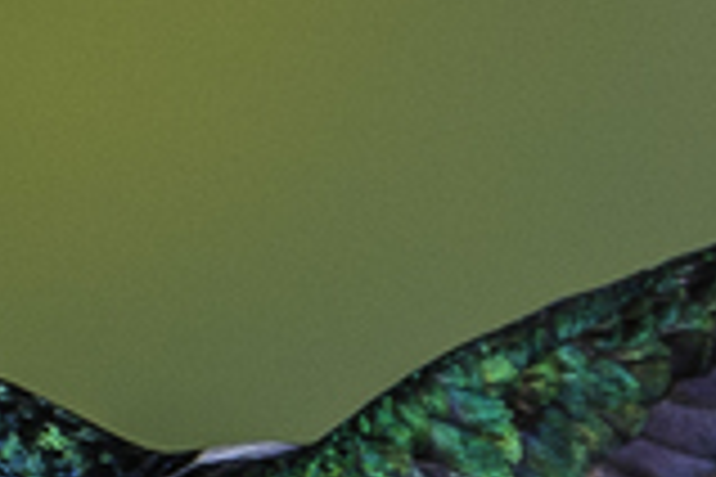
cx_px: -335
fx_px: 31323
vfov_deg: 0.9
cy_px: 281
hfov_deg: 1.3
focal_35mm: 1575
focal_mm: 200
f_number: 18
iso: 400
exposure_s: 1/250
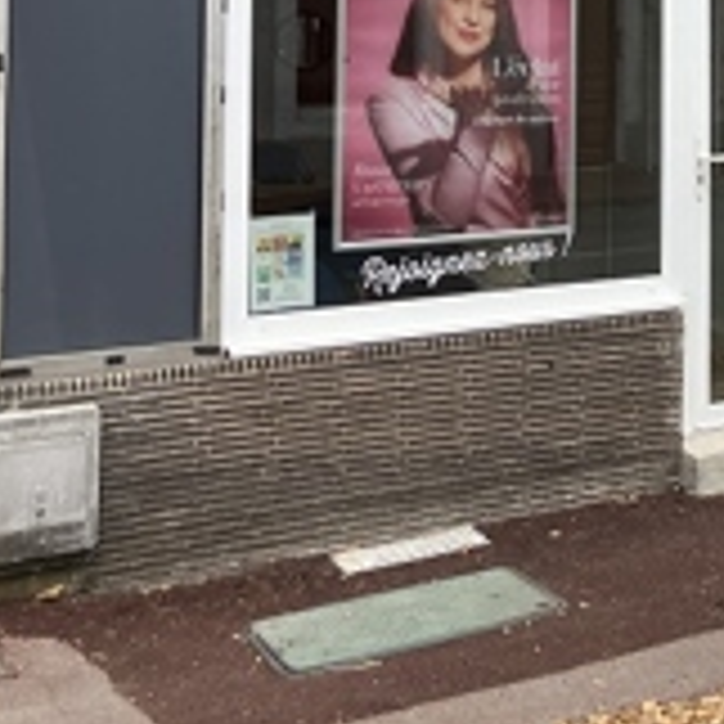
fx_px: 1633
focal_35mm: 69
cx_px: 809
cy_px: -31
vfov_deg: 23.7
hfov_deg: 23.4
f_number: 1.8
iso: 32
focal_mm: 4
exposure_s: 1/934
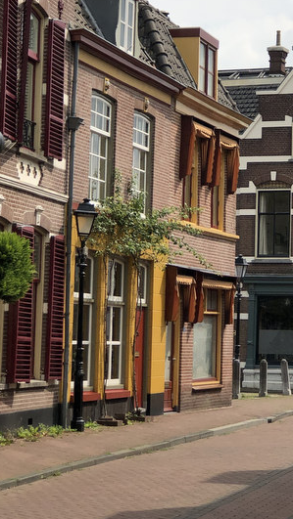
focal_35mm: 109
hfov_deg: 11.1
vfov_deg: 19.5
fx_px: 1504
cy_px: 128
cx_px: 244
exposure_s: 1/1429
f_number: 2.8
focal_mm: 6.6
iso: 20
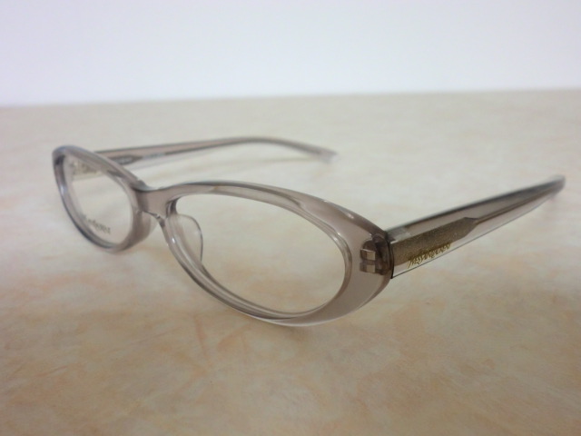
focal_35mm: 32
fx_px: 537
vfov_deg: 44.2
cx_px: 290
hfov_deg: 56.8
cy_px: 218
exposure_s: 1/60
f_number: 3.5
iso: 200
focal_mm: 5.8
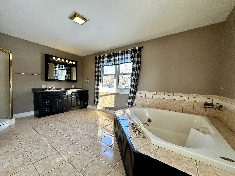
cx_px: 118
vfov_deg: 85.7
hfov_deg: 102.1
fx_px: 95
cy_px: 88
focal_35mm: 14
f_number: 2.2
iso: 160
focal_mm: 2.22
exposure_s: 1/120
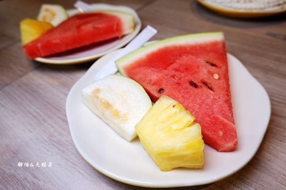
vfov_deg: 53.1
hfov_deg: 73.8
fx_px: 191
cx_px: 143
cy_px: 95
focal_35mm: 24
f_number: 2.8
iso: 125
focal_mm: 9
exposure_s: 1/125
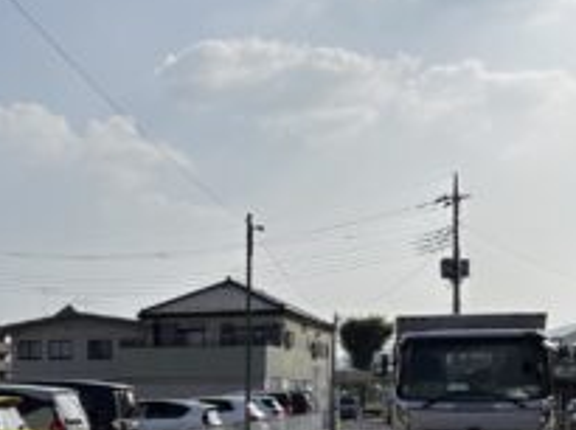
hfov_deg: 30.9
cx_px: 110
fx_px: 1013
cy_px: 441
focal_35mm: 61
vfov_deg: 22.9
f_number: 1.6
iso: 50
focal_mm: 5.96
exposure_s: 1/6711
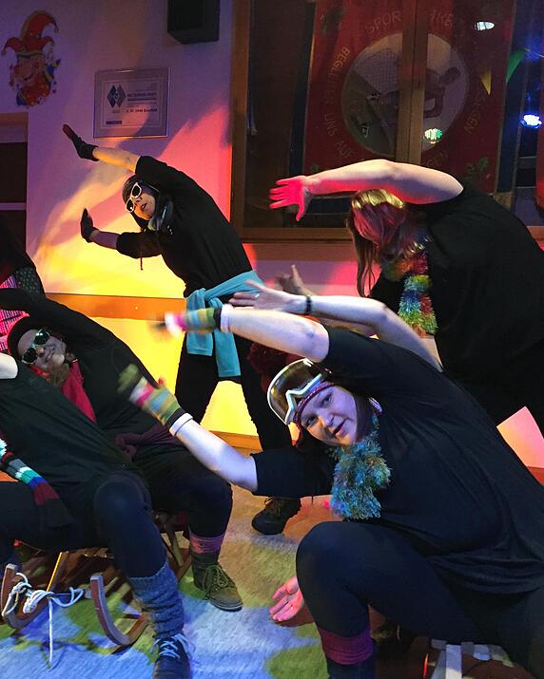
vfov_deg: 47.9
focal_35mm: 38
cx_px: 160
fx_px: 765
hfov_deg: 38.5
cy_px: 341
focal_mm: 4.15
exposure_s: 1/17
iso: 250
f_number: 2.2
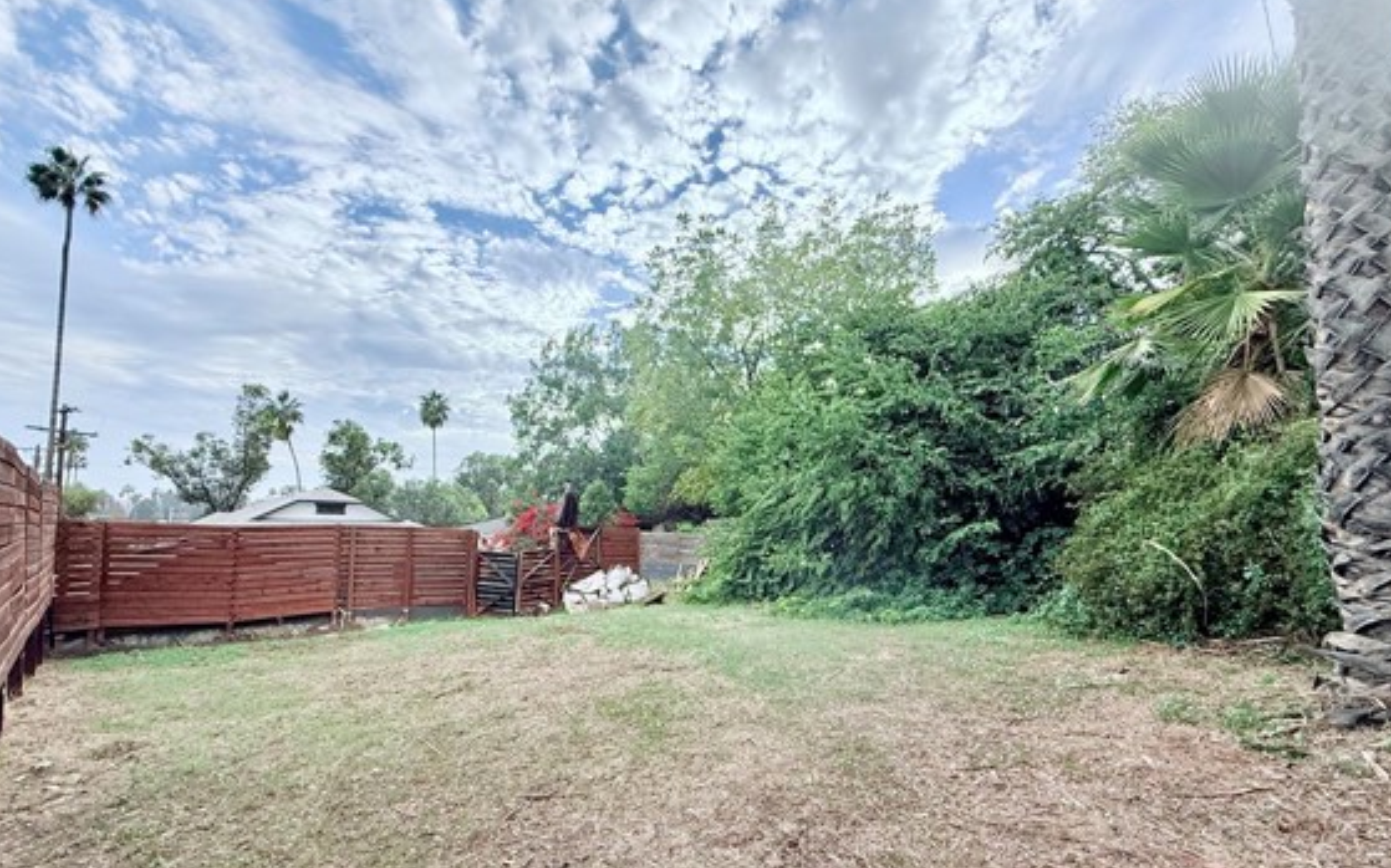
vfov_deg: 67.7
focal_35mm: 17
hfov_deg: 94.4
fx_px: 644
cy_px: 490
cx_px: 707
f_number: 2.2
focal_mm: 2.22
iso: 64
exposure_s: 1/585
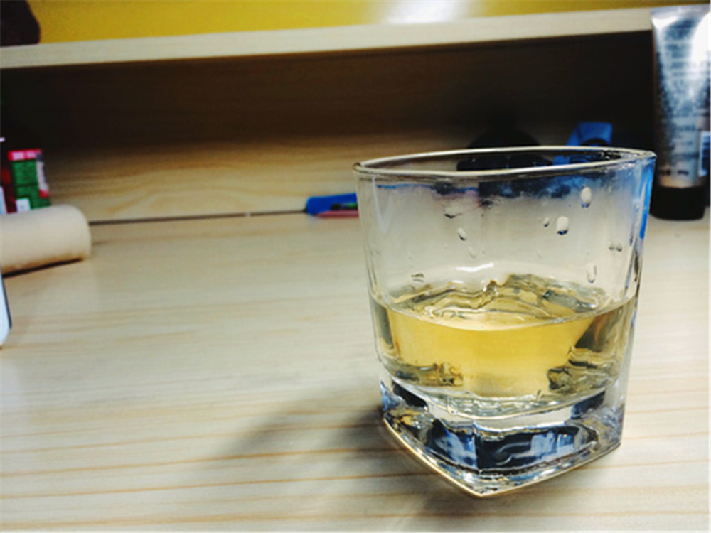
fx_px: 596
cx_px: 356
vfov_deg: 48.2
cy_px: 266
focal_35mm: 29
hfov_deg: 61.7
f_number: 2.2
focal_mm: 4.15
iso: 40
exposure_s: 1/33
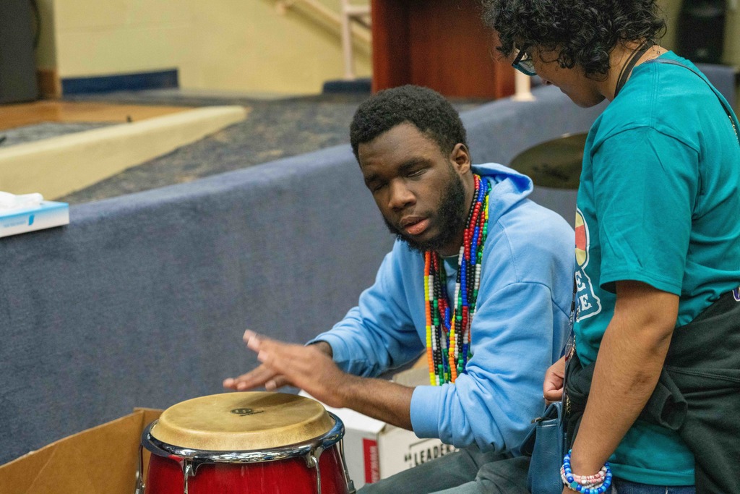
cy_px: 247
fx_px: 1727
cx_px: 370
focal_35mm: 84
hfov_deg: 24.2
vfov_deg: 16.3
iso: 8000
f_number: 5.6
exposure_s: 1/200
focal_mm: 84
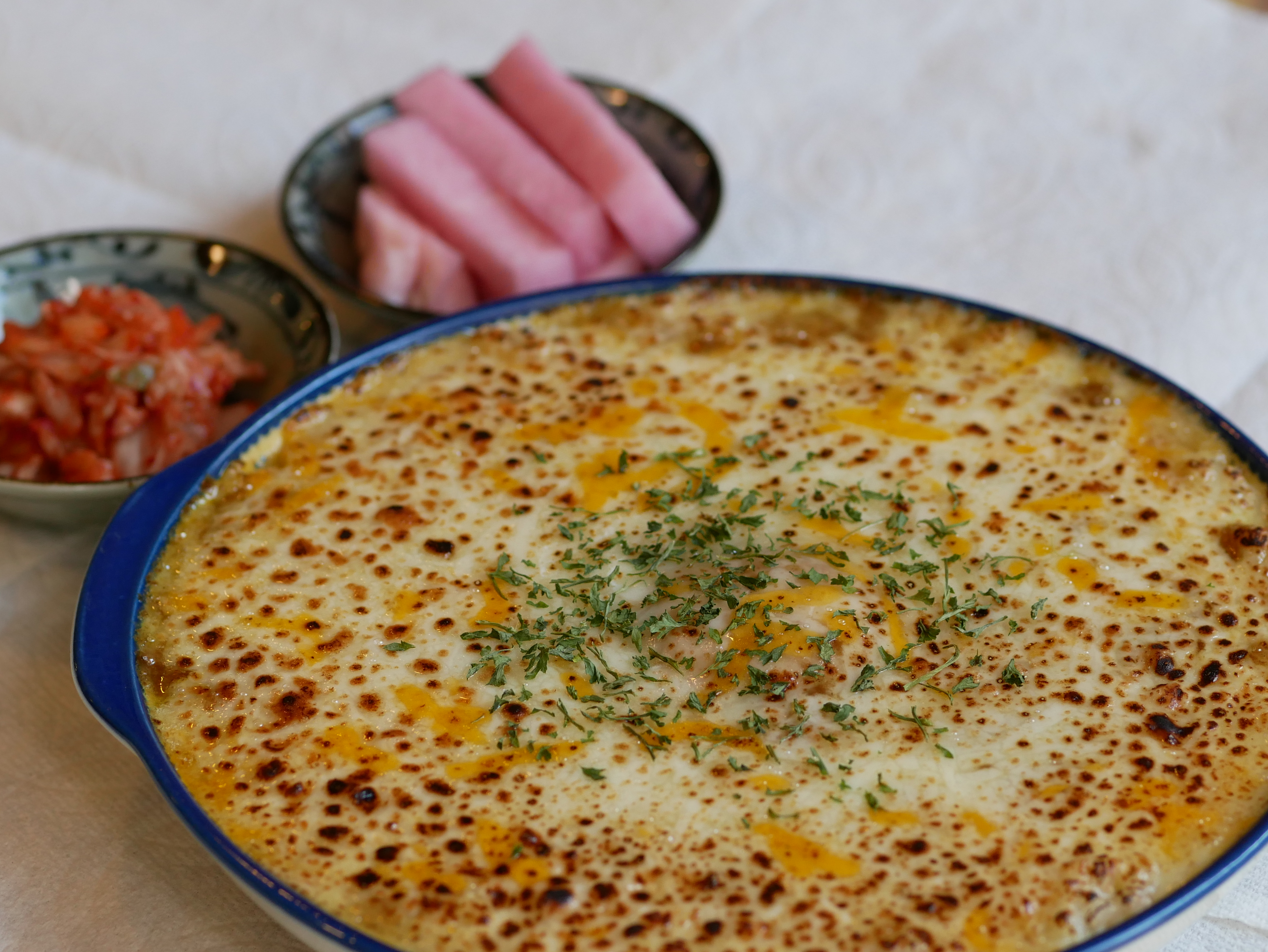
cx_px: 633
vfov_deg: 13.8
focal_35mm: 107
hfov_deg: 18.4
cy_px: 563
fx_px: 3921
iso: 400
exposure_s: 1/250
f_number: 2.8
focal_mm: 43
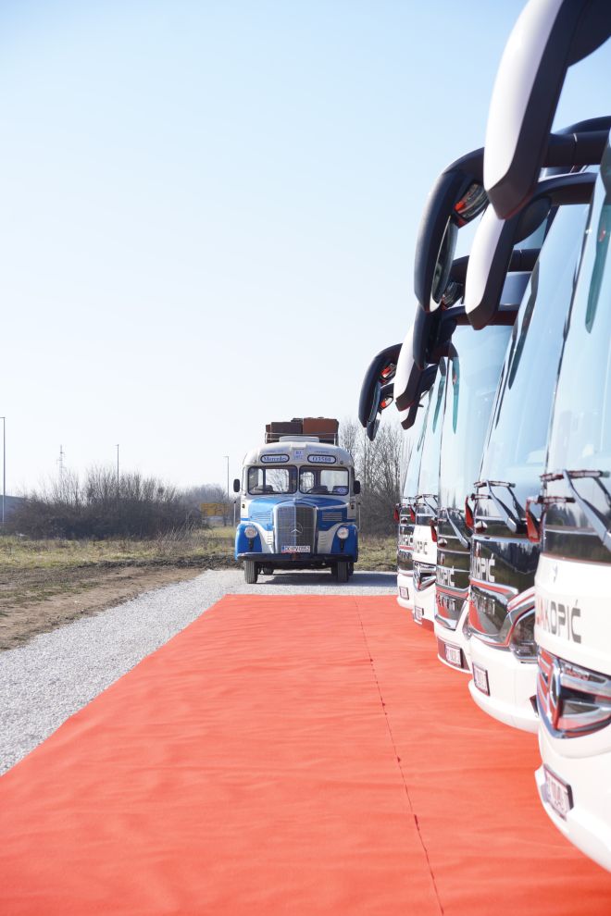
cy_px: 458
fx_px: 1909
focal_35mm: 75
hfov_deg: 18.2
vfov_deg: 27.0
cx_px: 306
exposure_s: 1/400
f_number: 5
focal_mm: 50
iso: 100
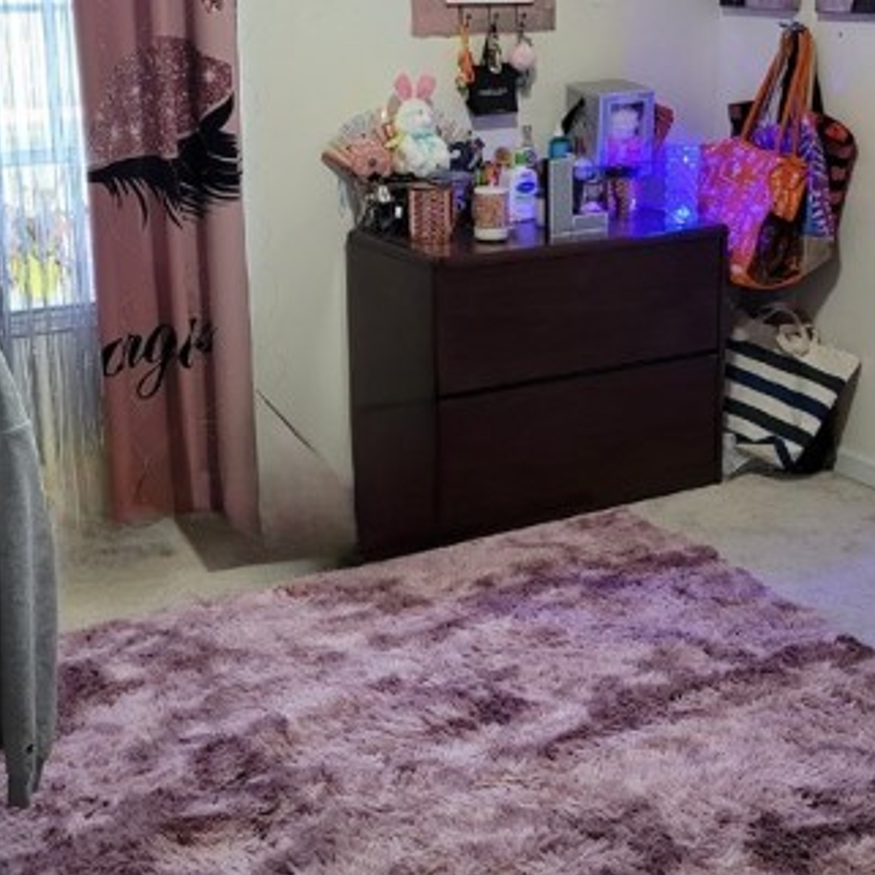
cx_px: 469
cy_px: 305
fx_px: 1573
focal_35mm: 55
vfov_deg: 30.9
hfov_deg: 31.1
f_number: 1.8
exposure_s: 1/40
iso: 250
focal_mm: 5
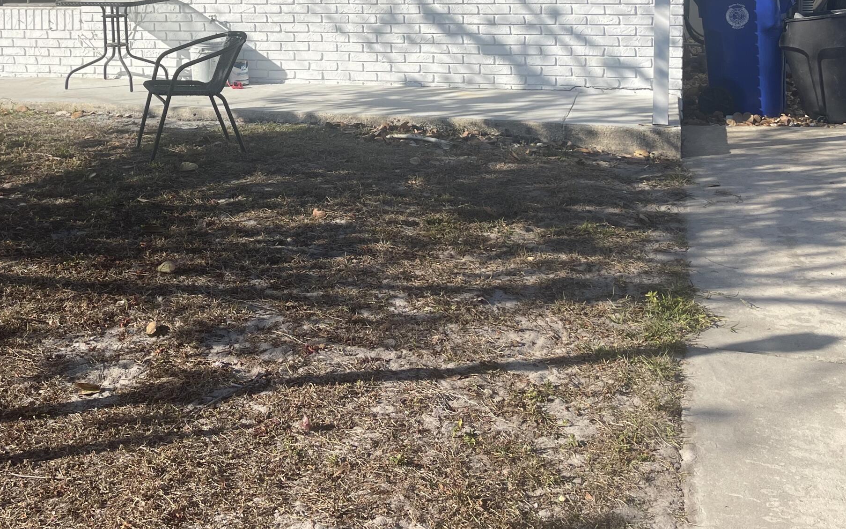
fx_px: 1014
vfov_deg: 28.1
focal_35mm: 44
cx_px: 316
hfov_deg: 44.9
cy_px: 53
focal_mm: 5.1
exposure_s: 1/3559
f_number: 1.6
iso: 32
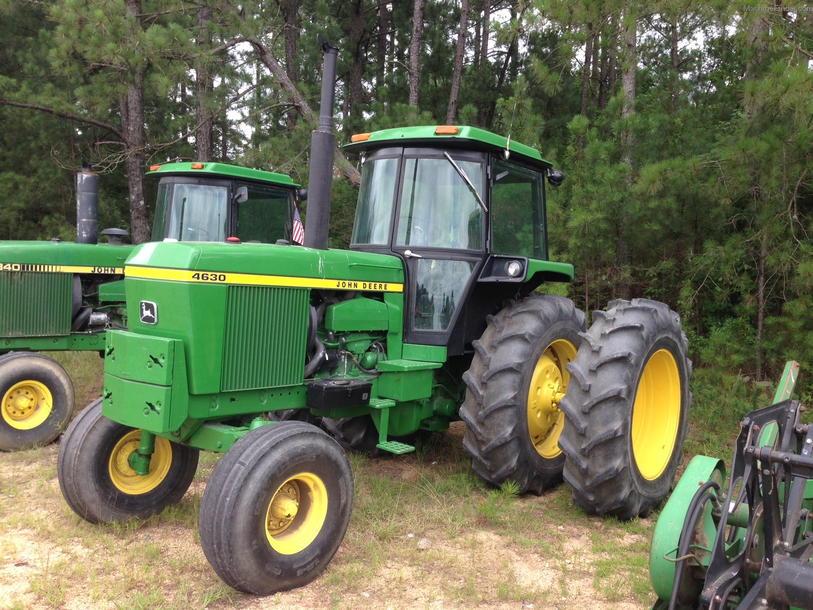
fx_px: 775
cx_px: 406
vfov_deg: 42.9
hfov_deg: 55.4
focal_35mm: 33
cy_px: 305
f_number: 2.4
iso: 50
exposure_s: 1/282
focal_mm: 4.12
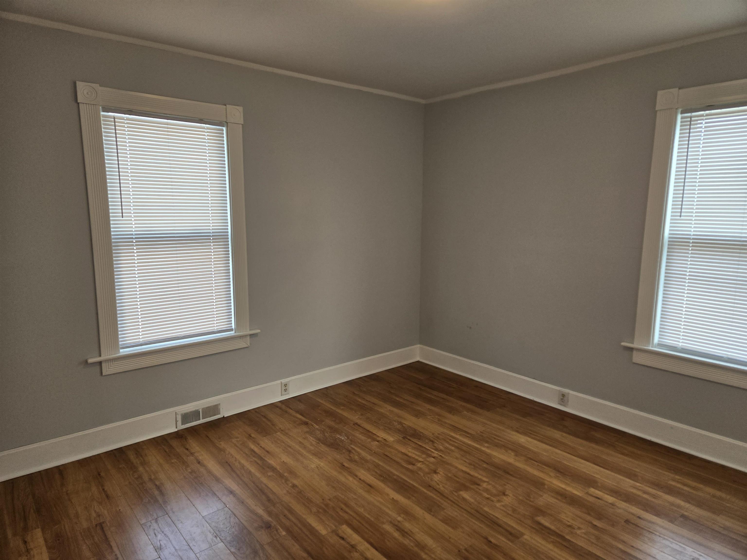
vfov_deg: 58.9
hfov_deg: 73.9
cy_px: 280
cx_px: 374
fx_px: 496
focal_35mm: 23
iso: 100
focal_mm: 5.4
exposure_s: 1/120
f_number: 1.8
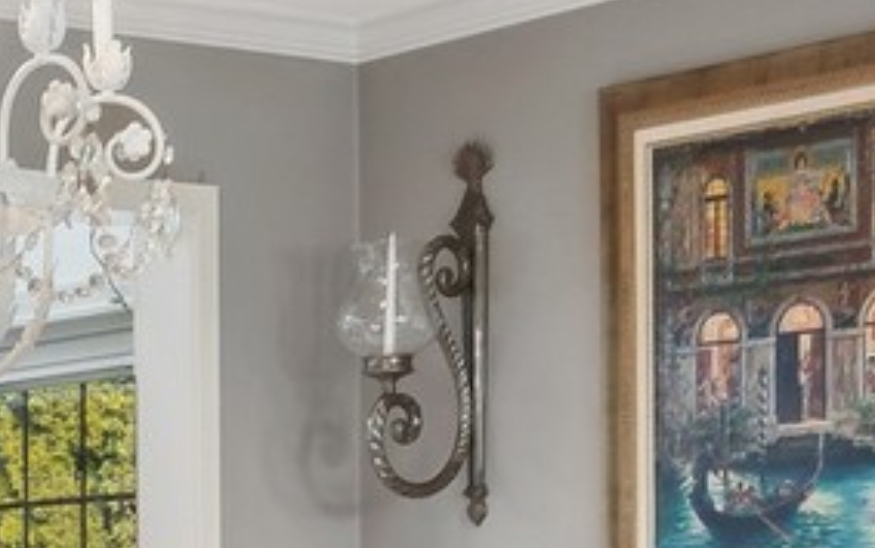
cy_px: 616
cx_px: -139
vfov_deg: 12.2
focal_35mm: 105
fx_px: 2504
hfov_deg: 18.9
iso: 200
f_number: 8
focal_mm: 12
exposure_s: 1/25
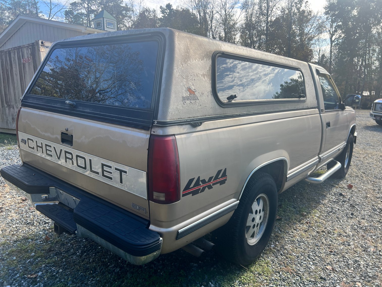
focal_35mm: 26
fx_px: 287
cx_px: 191
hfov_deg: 67.3
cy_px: 144
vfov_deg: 53.1
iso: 50
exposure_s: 1/1183
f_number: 1.5
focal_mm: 5.7
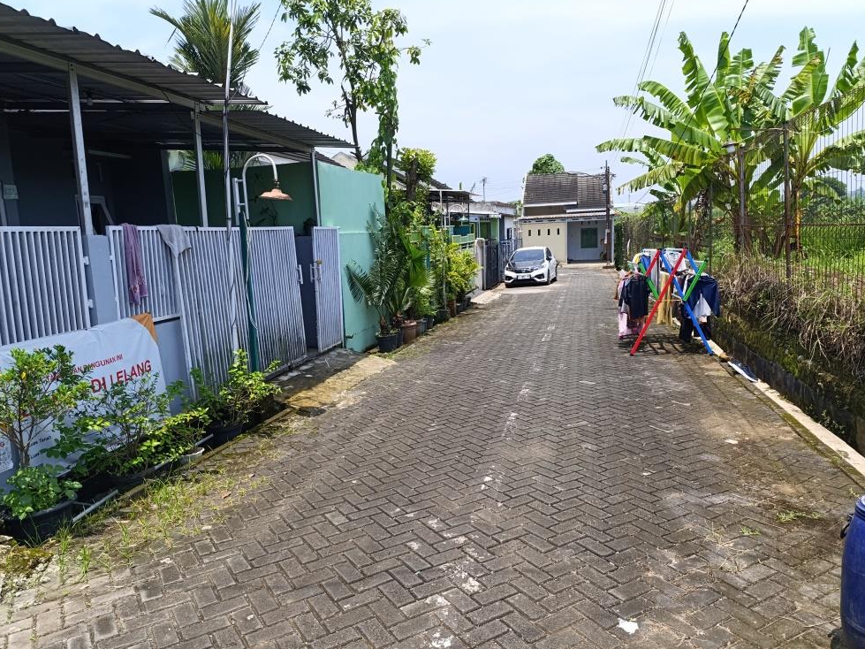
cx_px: 429
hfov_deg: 71.6
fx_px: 600
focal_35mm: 24
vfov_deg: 56.8
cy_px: 329
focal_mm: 6.14
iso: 50
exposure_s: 1/422
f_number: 1.6
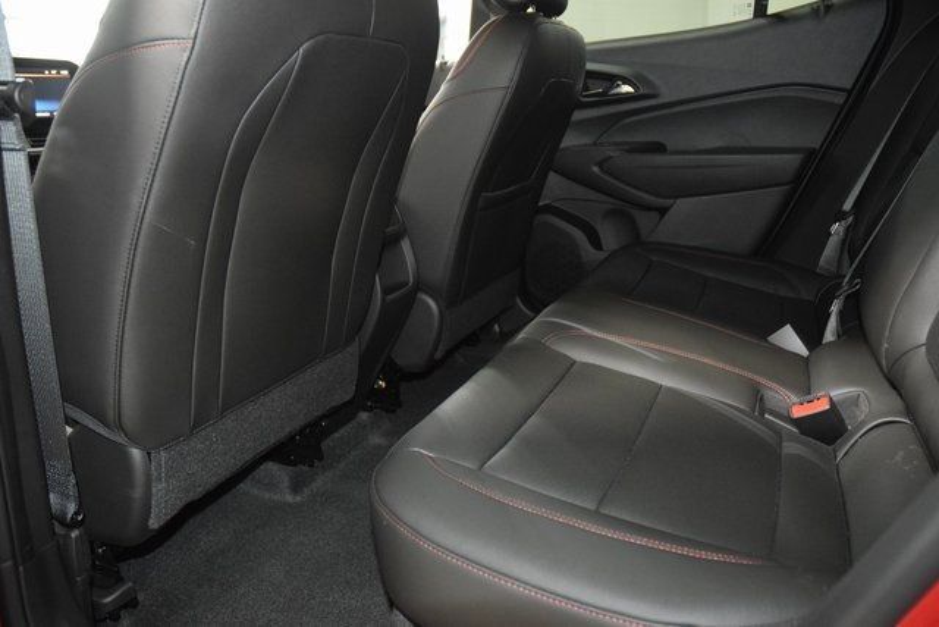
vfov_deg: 48.0
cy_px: 314
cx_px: 470
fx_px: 704
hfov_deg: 67.4
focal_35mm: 27
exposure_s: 1/25
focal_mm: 18
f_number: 3.5
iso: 3200
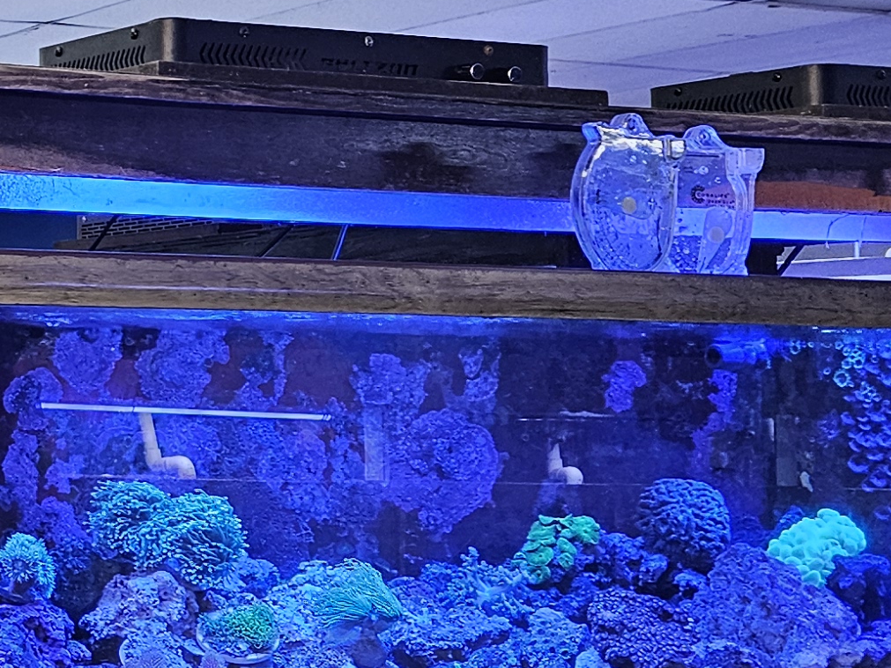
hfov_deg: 19.3
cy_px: 209
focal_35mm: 91
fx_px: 2342
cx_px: -367
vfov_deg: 16.2
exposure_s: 1/120
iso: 320
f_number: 1.8
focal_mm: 5.4
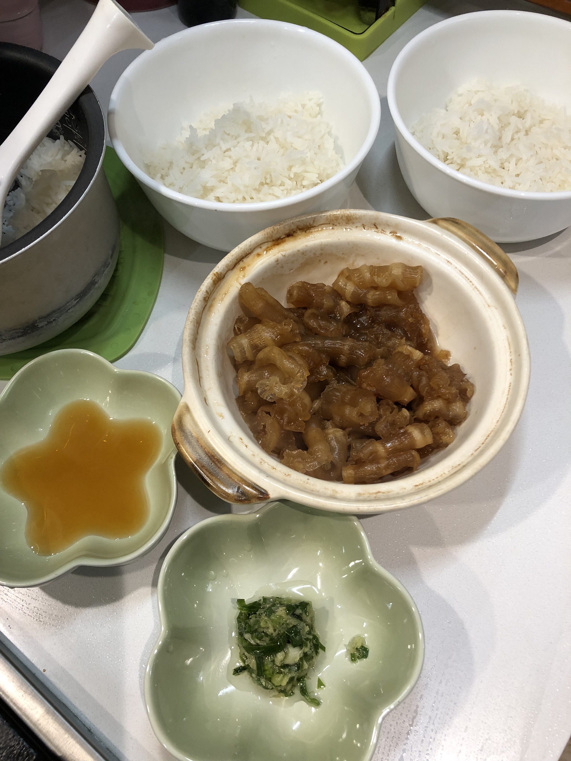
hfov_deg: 49.7
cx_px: 286
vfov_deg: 63.4
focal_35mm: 28
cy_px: 380
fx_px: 616
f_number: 1.8
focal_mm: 4
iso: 32
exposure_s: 1/33
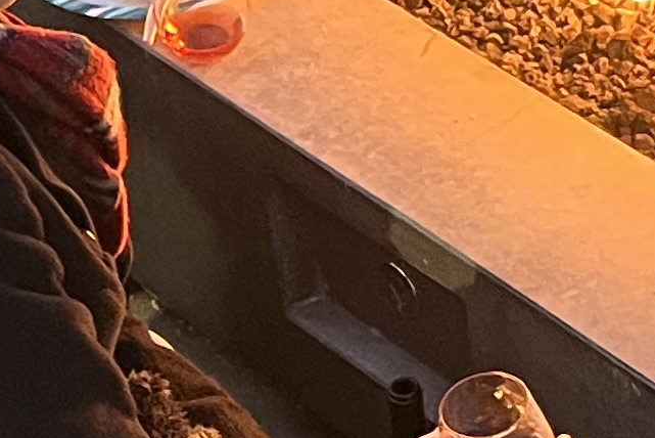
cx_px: 850
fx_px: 3094
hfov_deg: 11.8
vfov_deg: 8.1
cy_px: 15
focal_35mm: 170
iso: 400
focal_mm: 5.1
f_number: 1.6
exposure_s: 1/60
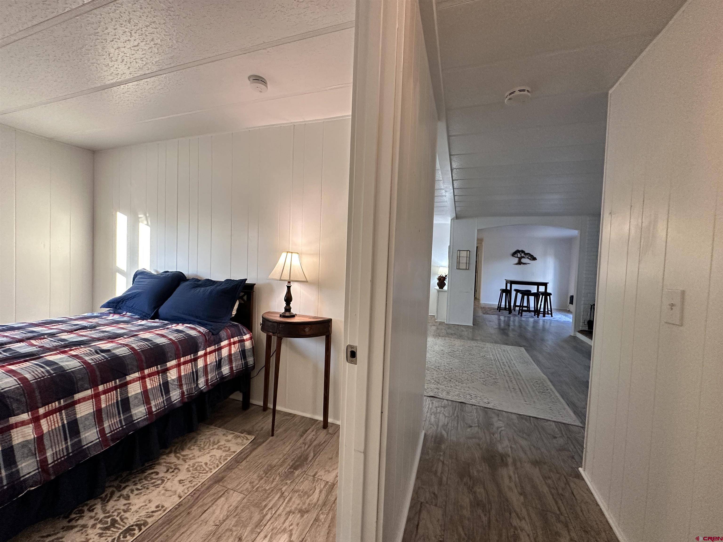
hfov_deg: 102.1
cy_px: 271
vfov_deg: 85.7
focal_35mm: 14
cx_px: 362
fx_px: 292
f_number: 2.2
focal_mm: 2.22
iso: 320
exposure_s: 1/120
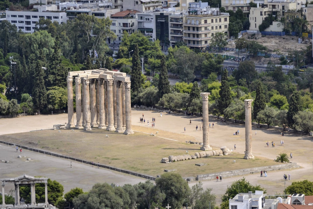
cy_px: 104
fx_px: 1591
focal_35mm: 183
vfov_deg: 7.5
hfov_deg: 11.2
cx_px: 156
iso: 100
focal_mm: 122
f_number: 8
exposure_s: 1/250
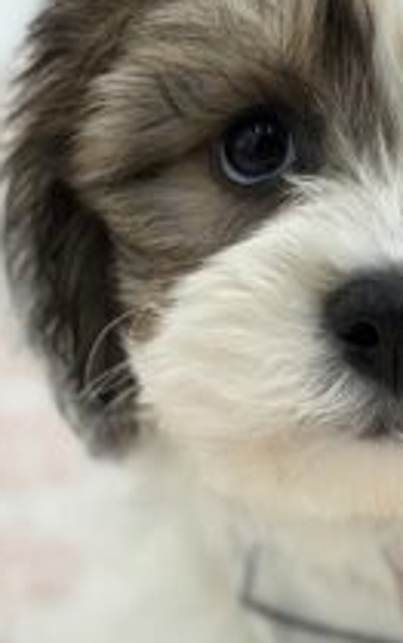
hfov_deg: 8.2
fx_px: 2771
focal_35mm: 158
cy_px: 480
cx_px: 560
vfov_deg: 13.2
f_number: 1.6
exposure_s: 1/465
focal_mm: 5.96
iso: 50
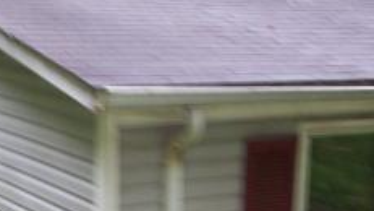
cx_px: 96
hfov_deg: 22.0
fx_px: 952
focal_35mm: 96
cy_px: 261
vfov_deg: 12.3
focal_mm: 6.3
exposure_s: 1/40
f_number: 3.1
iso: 160
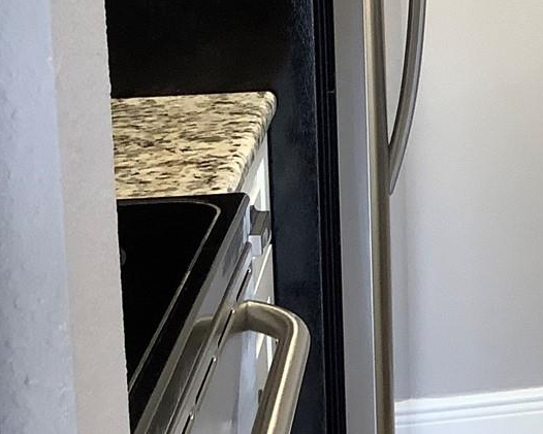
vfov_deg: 16.3
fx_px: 1479
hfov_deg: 18.5
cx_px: 812
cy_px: -9
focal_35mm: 92
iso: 100
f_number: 2.4
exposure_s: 1/60
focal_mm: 3.3
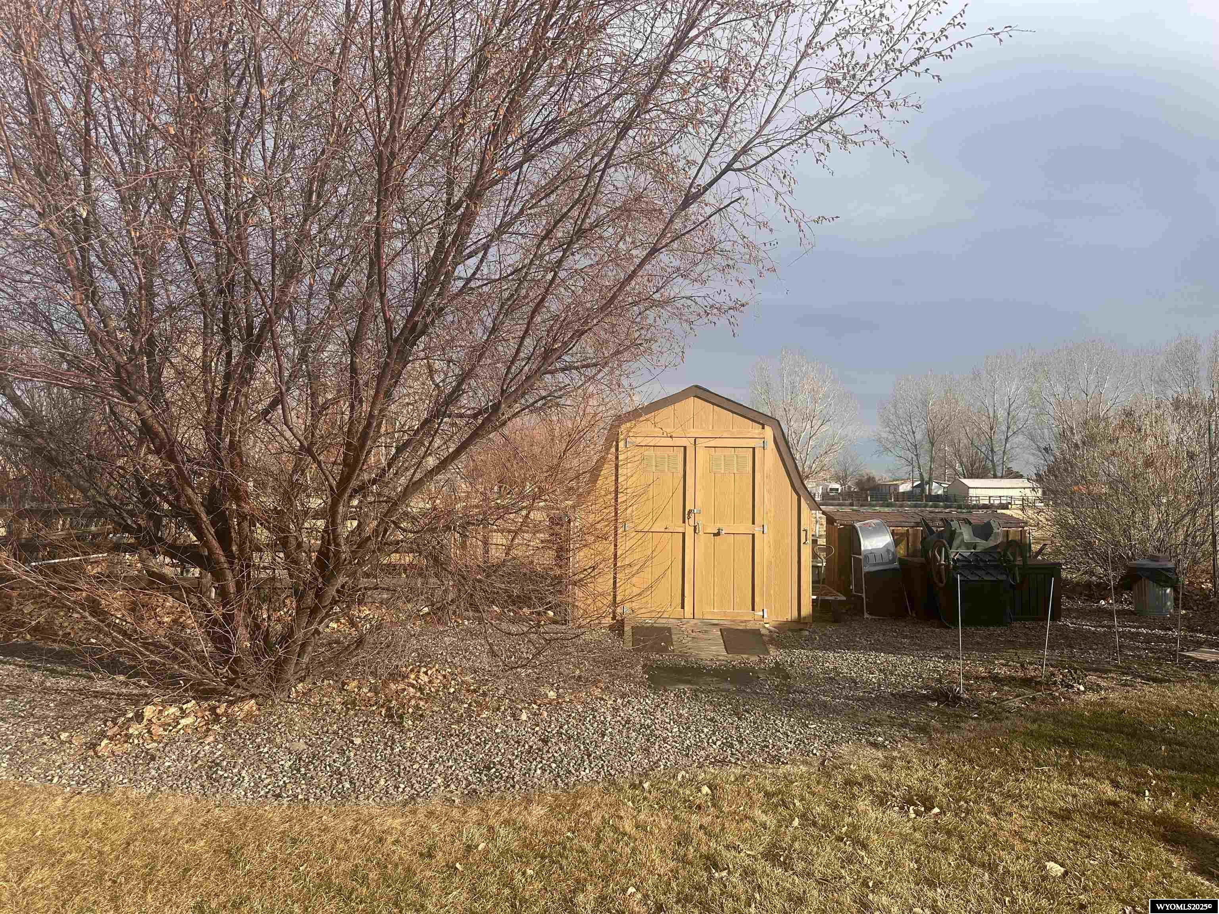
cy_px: 457
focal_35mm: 24
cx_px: 610
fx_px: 845
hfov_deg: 71.6
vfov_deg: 56.8
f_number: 1.78
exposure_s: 1/3058
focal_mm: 6.86
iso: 80
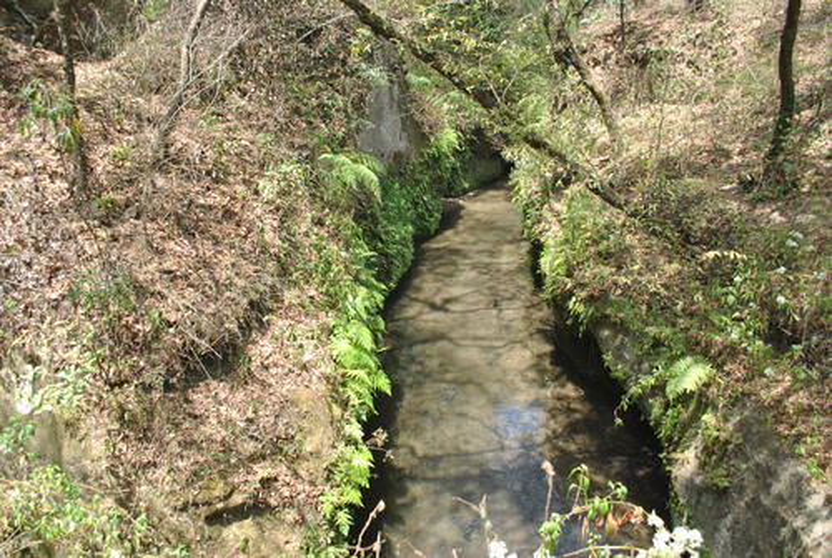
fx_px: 625
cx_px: 416
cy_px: 279
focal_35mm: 27
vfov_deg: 48.1
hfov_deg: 67.3
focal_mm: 18
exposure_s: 1/125
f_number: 5.6
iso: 140
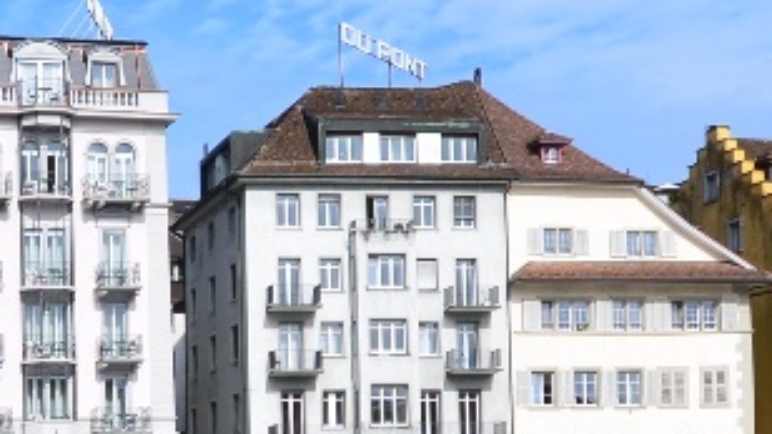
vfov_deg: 13.2
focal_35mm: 90
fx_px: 1836
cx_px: 38
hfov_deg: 23.0
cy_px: 488
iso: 100
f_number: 8
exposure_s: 1/250
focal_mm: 11
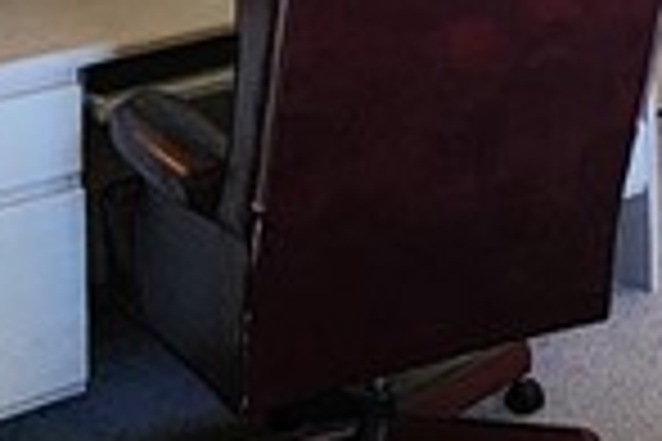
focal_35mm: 94
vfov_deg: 12.9
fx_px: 1728
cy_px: -400
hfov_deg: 19.9
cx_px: 869
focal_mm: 2.2
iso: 400
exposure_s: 1/40
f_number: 2.2
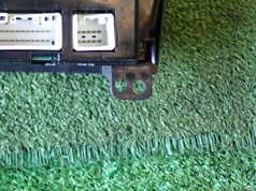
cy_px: -12
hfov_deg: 19.4
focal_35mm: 96
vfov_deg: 15.0
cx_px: -40
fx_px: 709
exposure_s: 1/40
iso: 400
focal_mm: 6.83
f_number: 2.7
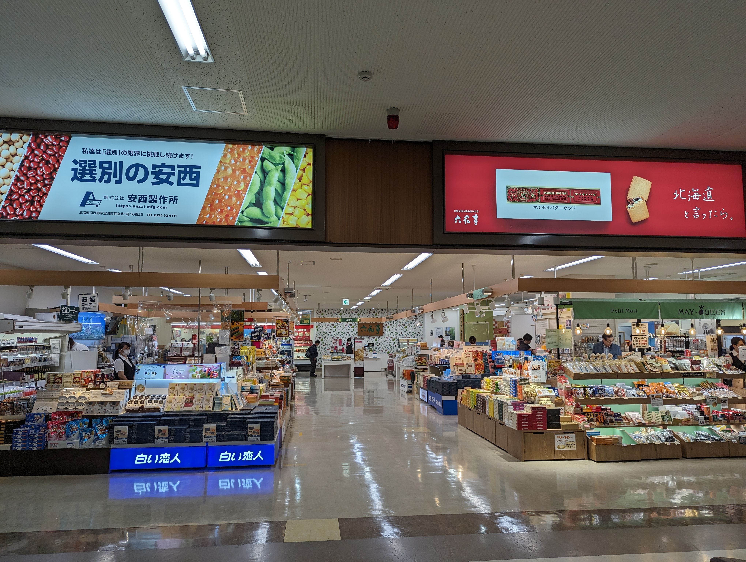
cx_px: 373
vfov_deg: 56.9
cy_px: 281
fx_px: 518
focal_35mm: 24
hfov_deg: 71.5
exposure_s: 1/200
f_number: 1.85
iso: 41
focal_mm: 6.81
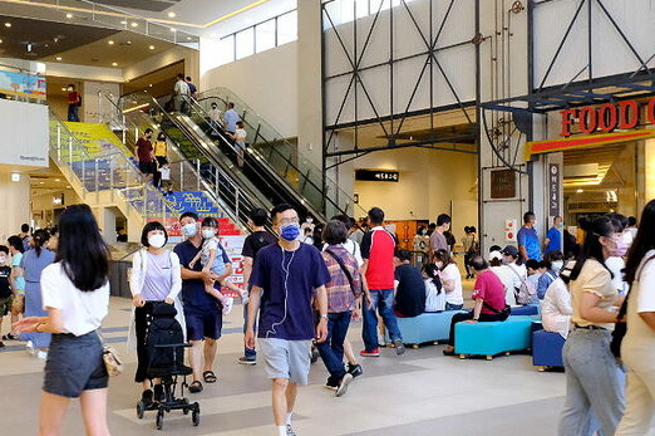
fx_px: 800
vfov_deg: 30.4
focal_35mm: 44
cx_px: 294
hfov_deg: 44.5
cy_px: 229
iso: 3200
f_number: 9
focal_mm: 18
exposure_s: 1/60
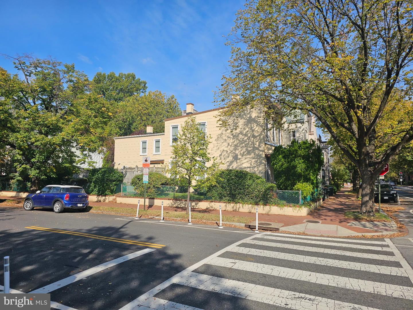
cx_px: 206
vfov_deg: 58.9
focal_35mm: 23
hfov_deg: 73.9
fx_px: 274
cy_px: 155
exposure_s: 1/1078
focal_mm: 6.3
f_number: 1.7
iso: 10
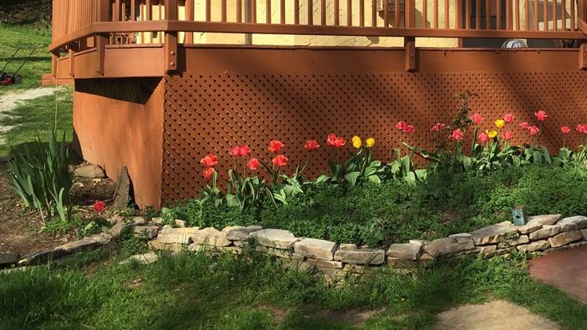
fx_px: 685
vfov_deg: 26.1
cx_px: 392
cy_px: 26
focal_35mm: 44
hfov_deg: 45.7
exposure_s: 1/1582
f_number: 2.2
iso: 32
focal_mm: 4.15
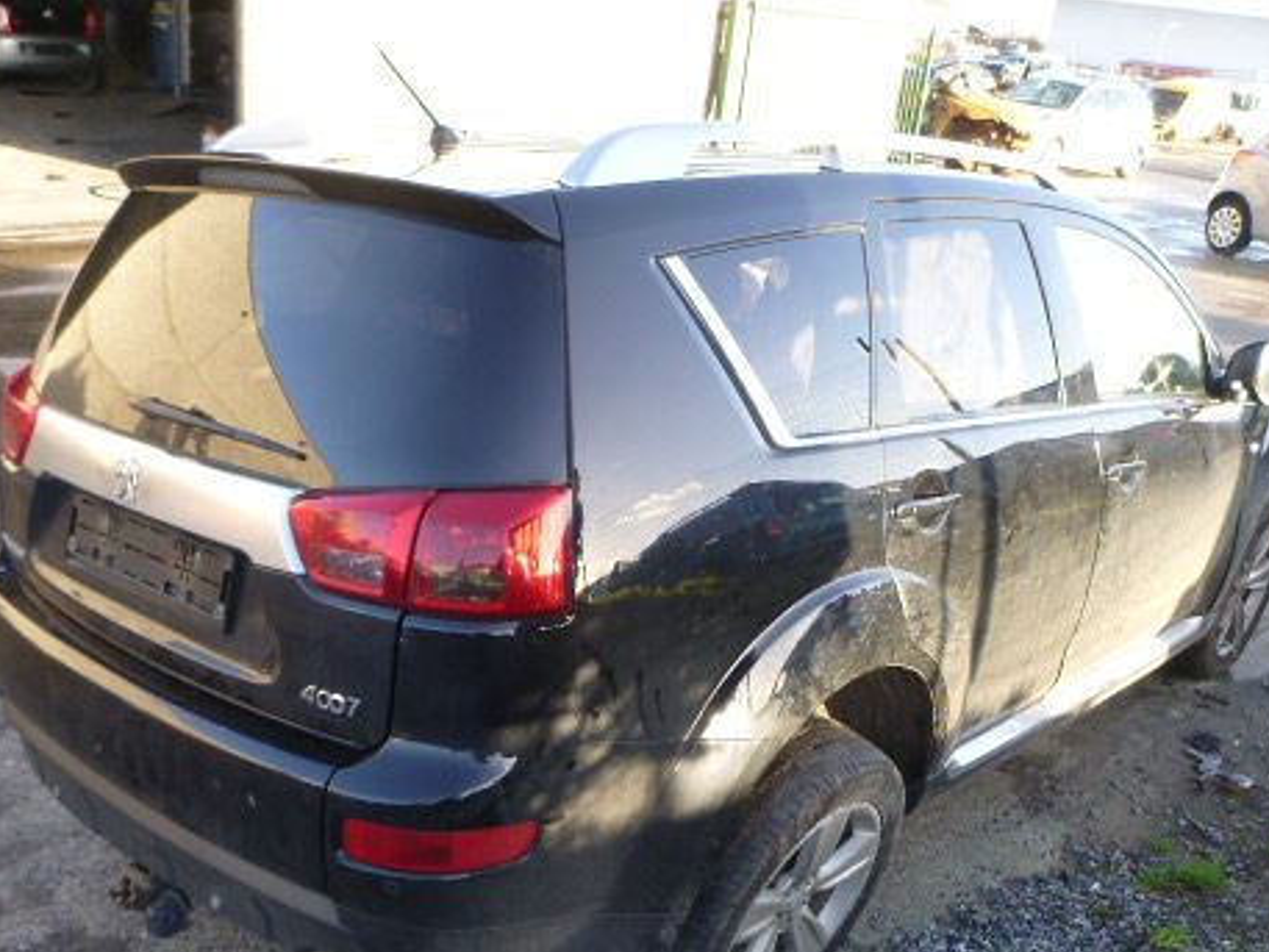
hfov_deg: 52.6
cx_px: 639
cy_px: 597
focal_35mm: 35
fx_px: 1283
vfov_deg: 40.4
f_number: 3.9
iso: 160
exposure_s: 1/60
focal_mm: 4.5
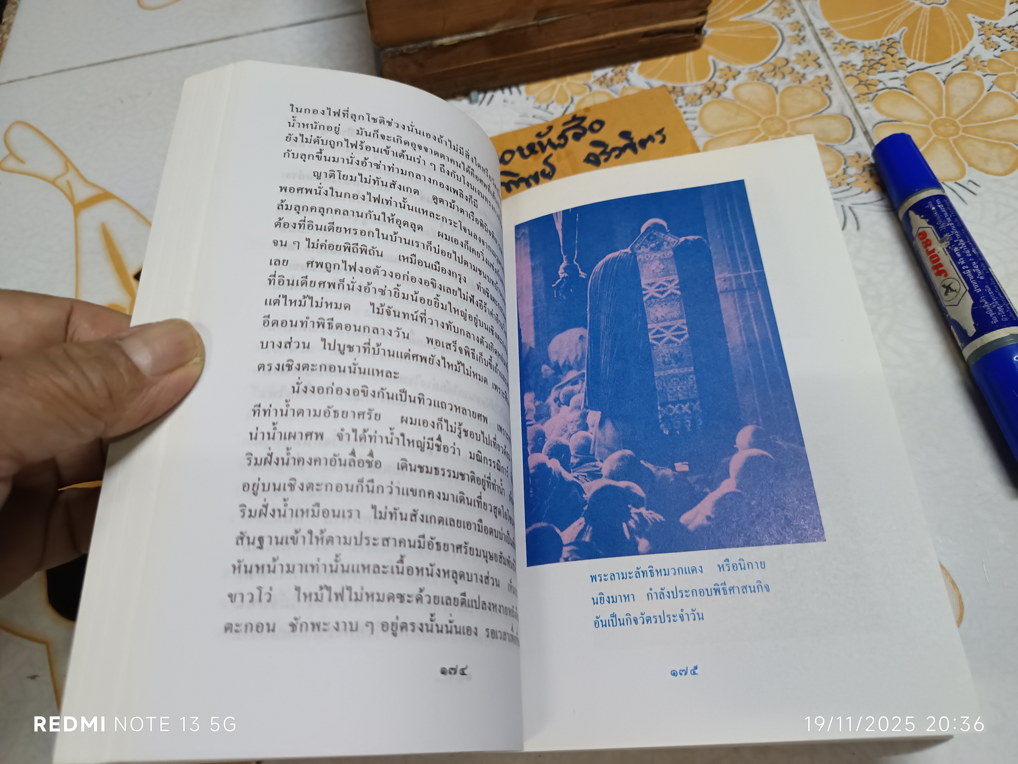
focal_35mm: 24
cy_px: 382
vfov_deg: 56.8
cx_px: 509
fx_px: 706
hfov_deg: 71.6
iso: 1074
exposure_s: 1/33.3
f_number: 1.7
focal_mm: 5.31
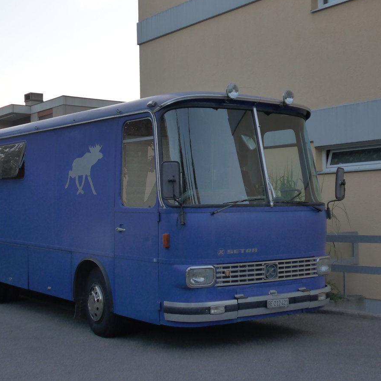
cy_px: 188
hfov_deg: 31.0
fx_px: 685
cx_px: 152
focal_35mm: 55
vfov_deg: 31.1
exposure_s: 1/200
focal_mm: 9.5
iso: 160
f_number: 3
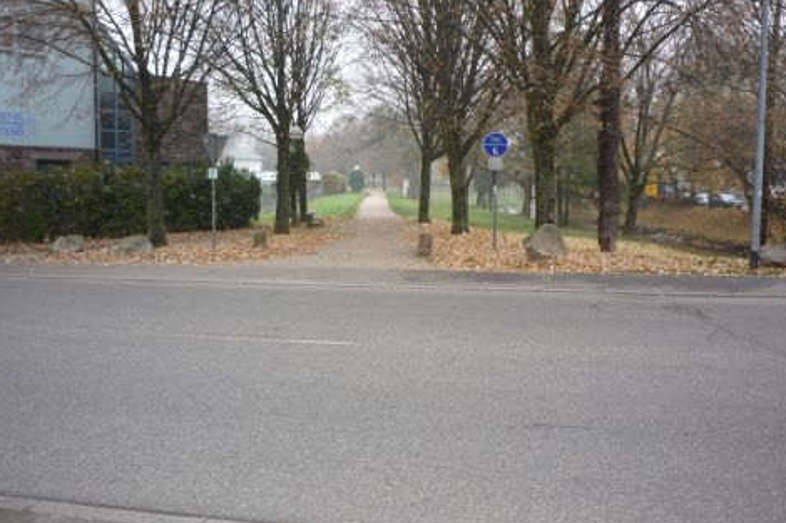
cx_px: 396
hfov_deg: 55.8
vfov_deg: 38.8
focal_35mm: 34
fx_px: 742
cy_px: 246
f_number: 3.5
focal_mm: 5.2
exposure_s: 1/100
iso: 100
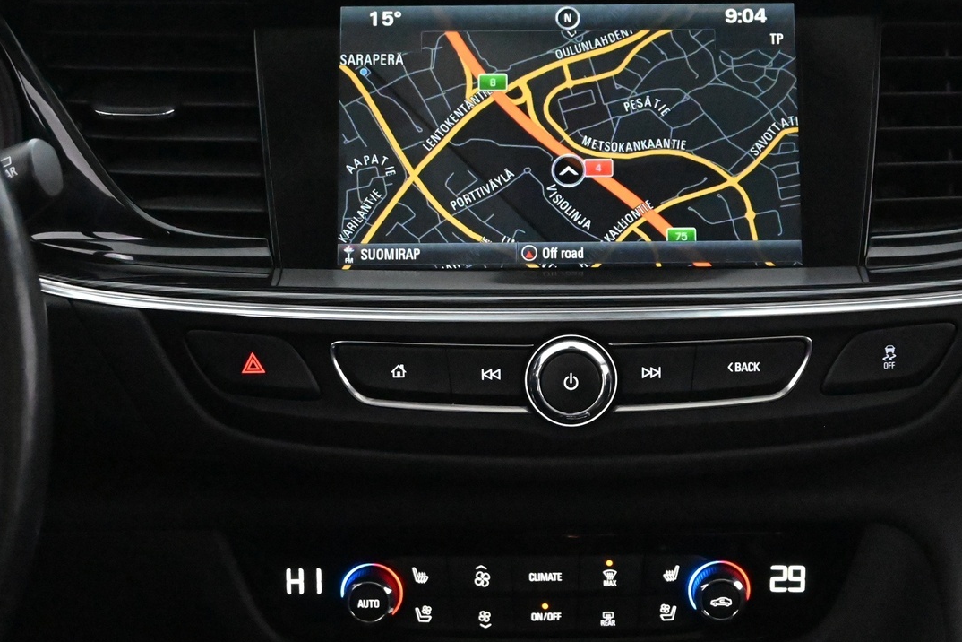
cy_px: 346
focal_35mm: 86
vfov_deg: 15.9
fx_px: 2298
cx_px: 564
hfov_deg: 23.6
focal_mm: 38
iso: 16000
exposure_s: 1/60
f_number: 5.6
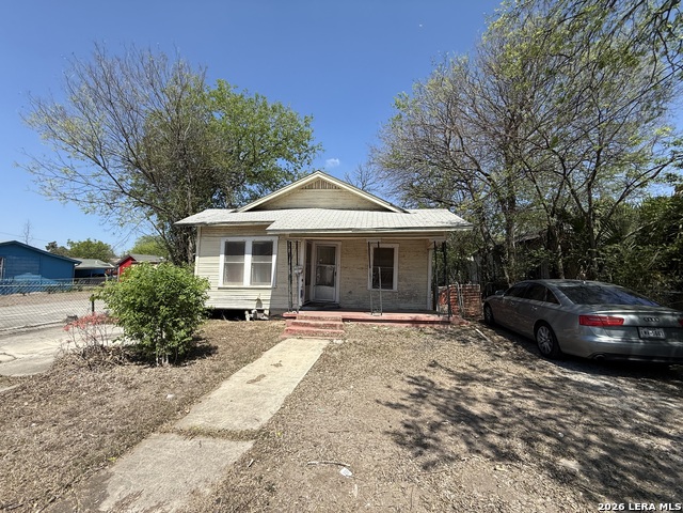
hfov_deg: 102.1
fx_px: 276
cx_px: 342
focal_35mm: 14
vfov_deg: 85.7
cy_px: 256
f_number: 2.2
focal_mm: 2.22
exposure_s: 1/1961
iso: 50
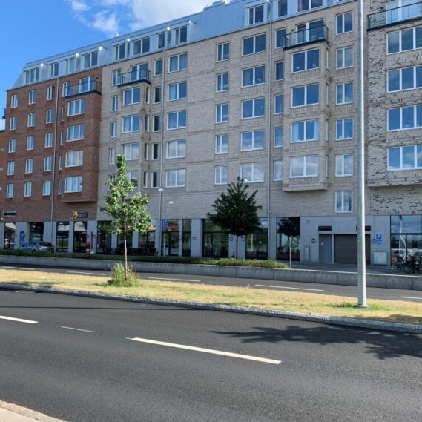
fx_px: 428
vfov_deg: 52.5
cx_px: 260
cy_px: 212
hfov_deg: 52.0
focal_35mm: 31
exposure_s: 1/796
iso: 25
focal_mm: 4.25
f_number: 1.8
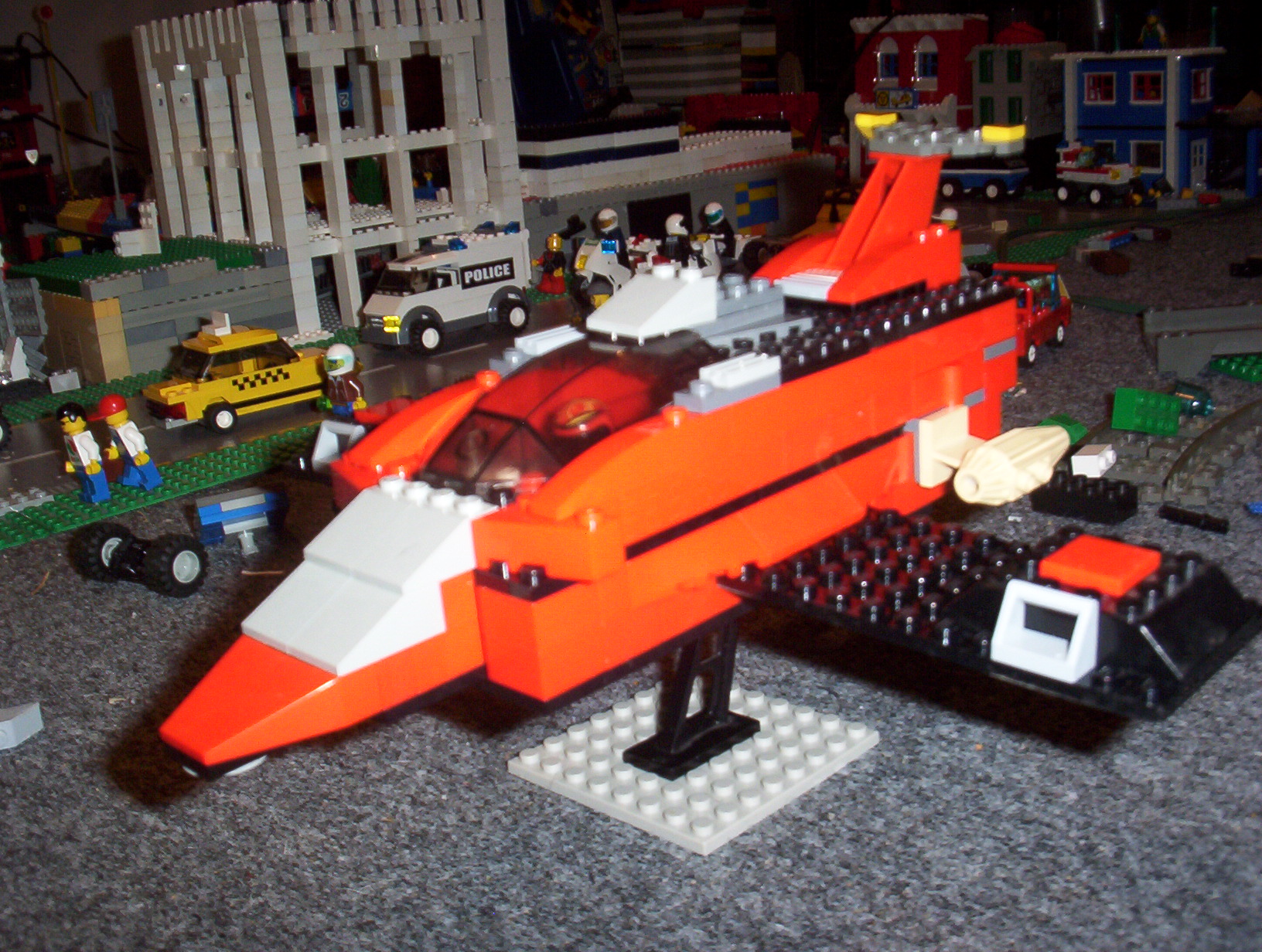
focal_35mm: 39
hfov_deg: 47.8
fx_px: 1425
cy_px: 476
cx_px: 631
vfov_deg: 37.0
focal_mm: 6
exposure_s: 1/30
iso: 140
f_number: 4.5
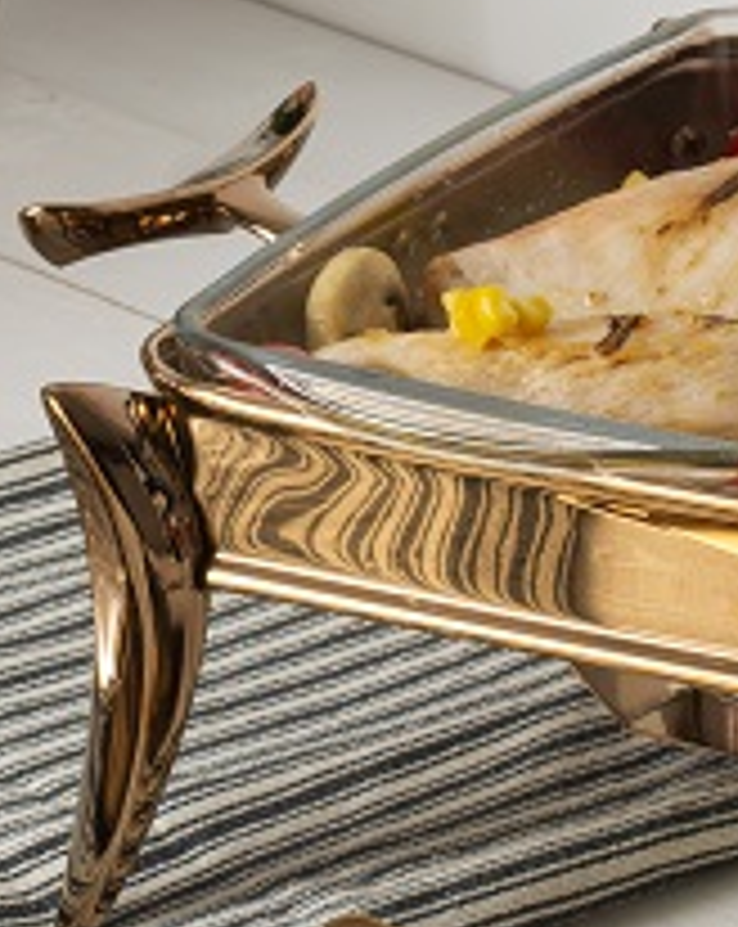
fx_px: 8626
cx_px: 356
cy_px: 346
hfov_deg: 4.9
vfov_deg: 6.2
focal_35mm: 315
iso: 100
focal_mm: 46
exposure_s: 1/250
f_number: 14
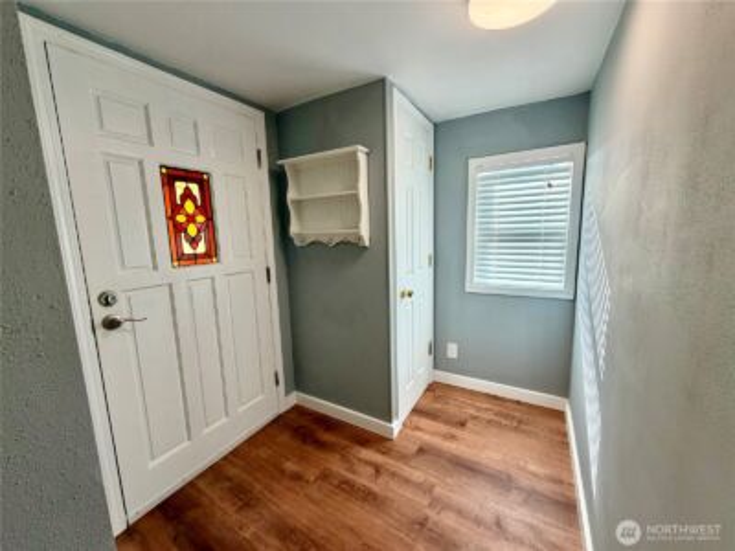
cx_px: 368
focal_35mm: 14
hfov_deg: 102.1
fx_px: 297
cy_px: 276
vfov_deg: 85.7
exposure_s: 1/120
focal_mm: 2.22
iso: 125
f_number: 2.2
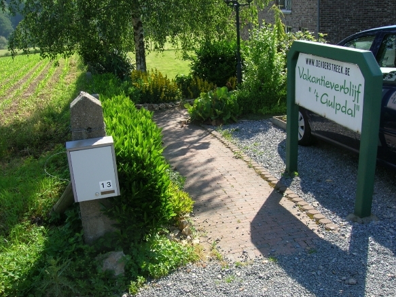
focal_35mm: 35
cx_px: 196
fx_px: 400
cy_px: 148
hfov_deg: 52.6
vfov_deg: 40.7
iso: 50
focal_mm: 5.7
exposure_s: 1/169
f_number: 4.9
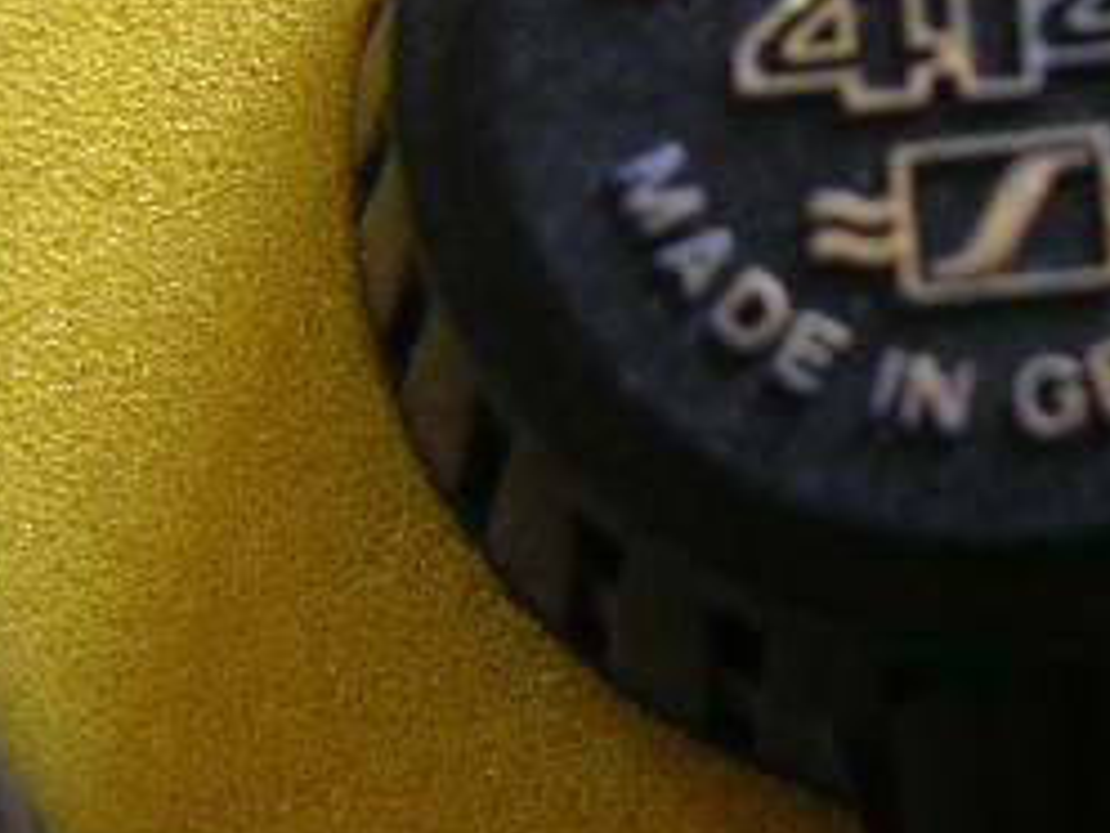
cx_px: 940
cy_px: 94
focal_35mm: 98
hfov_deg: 19.7
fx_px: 3142
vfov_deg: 14.9
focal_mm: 6
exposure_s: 1/4
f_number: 2.8
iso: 100
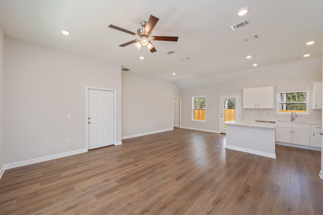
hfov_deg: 104.3
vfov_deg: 81.1
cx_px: 162
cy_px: 108
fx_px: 126
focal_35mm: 14
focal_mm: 14
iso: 320
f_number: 9
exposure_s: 1/30
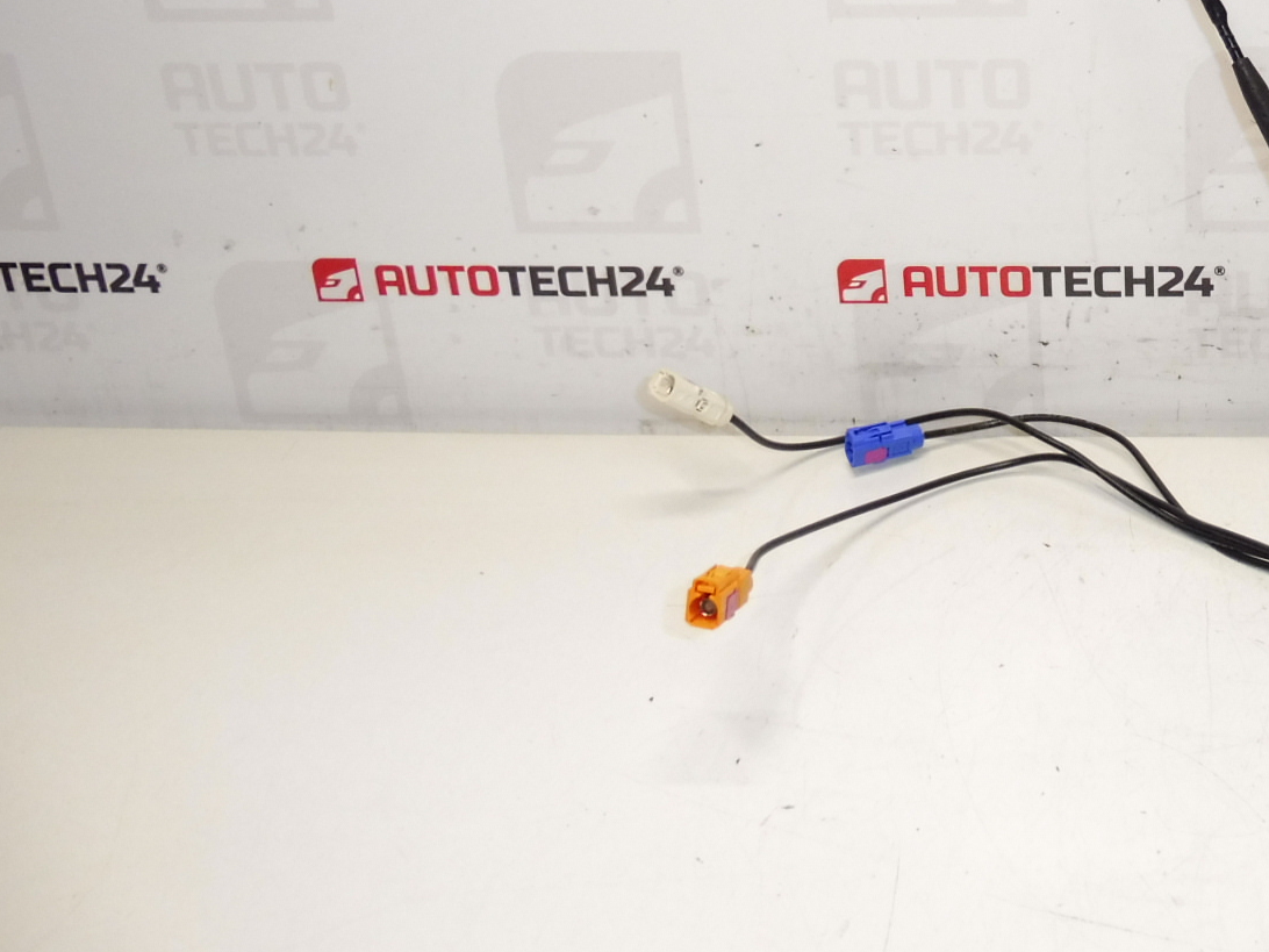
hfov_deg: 39.4
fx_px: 1650
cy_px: 206
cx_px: 1112
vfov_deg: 31.4
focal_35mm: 45
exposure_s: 1/100
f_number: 3.5
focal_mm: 4.3
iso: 200
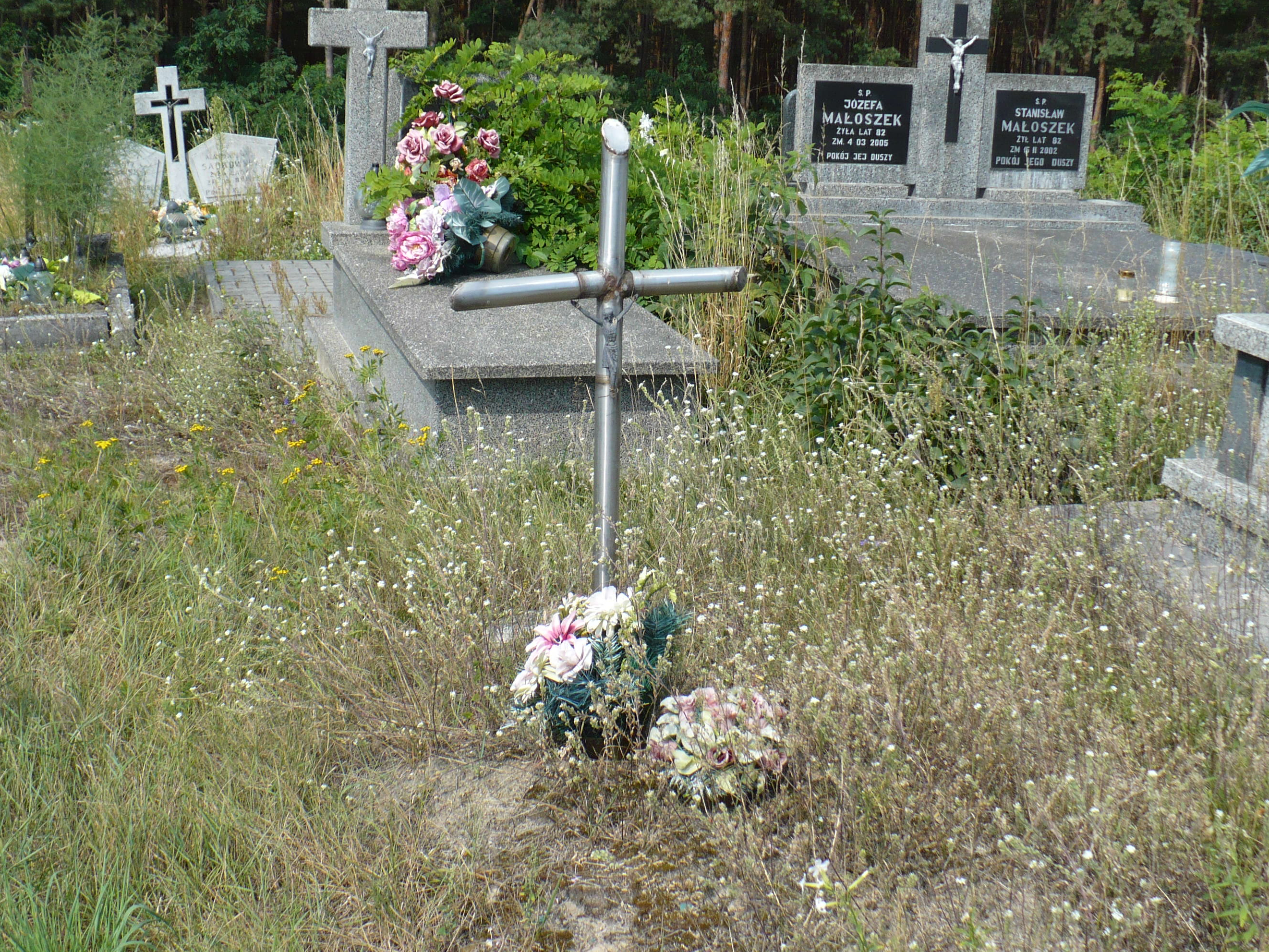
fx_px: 1577
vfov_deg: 33.6
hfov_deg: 43.8
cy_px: 525
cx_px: 613
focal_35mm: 43
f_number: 2.8
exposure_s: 1/1000
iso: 100
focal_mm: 6.1
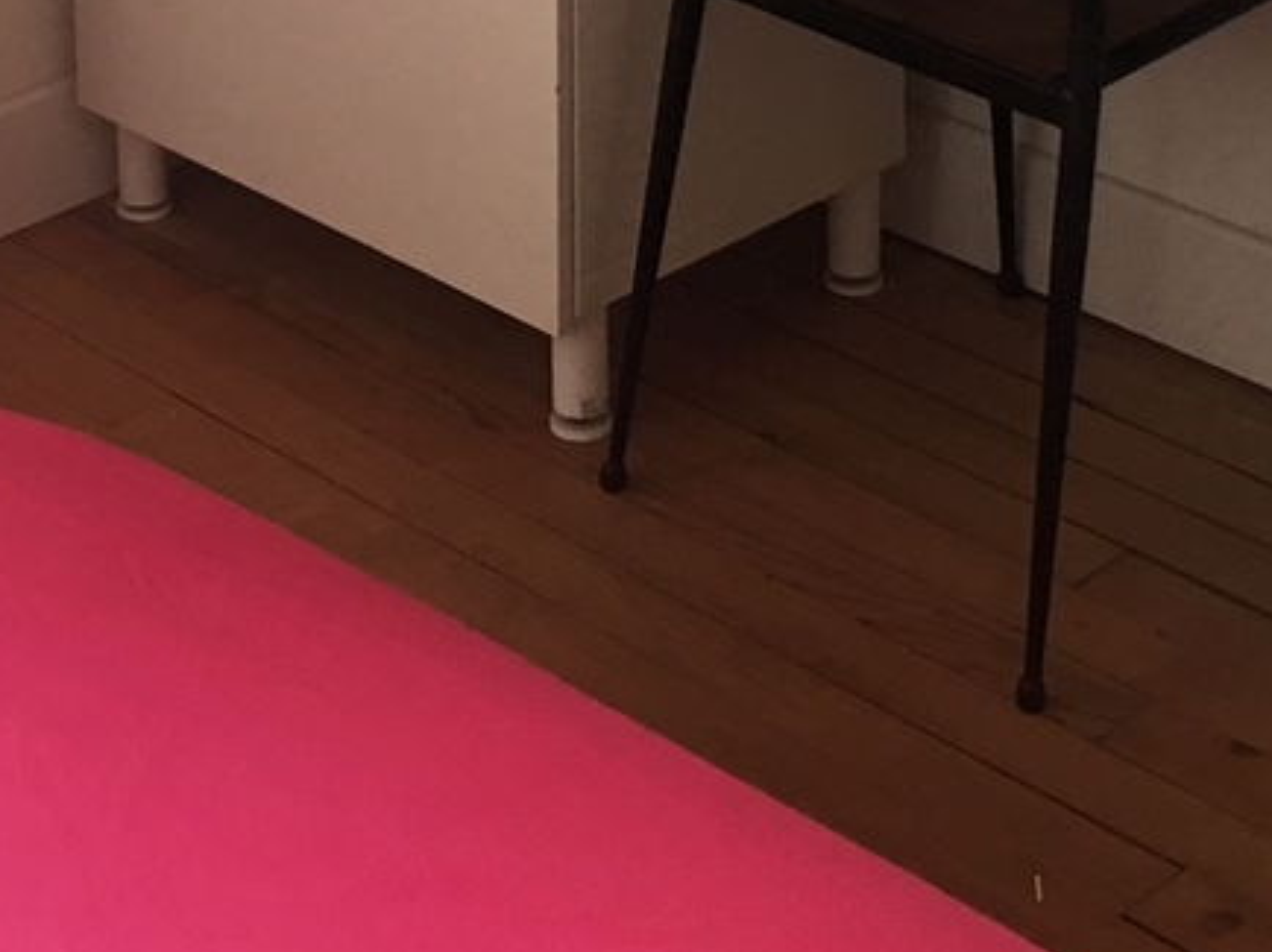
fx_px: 3930
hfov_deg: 18.3
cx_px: 434
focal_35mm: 107
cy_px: -715
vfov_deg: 12.7
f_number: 2.2
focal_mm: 4.15
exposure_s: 1/33
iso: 64
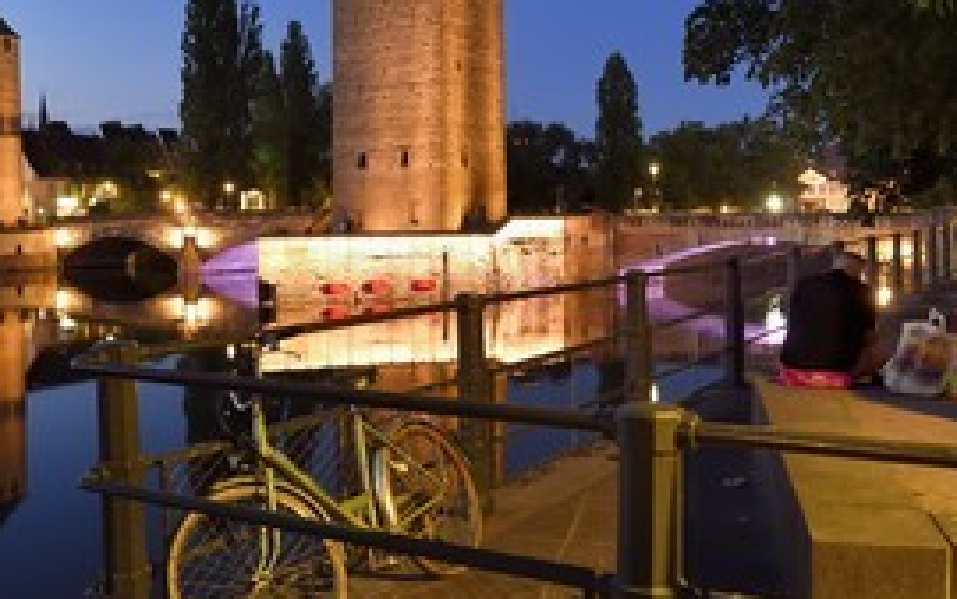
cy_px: 248
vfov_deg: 33.5
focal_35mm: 38
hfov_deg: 51.1
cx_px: 372
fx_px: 992
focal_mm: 24
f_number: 5.6
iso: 1600
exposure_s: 1/3.33
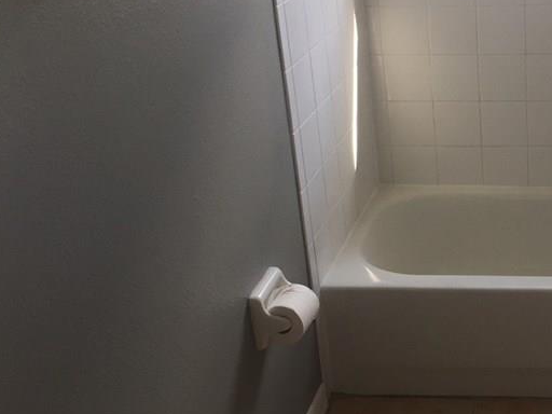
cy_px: 230
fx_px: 925
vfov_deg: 25.2
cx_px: 527
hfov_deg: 31.2
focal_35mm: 58
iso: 50
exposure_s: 1/120
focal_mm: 4.15
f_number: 2.2
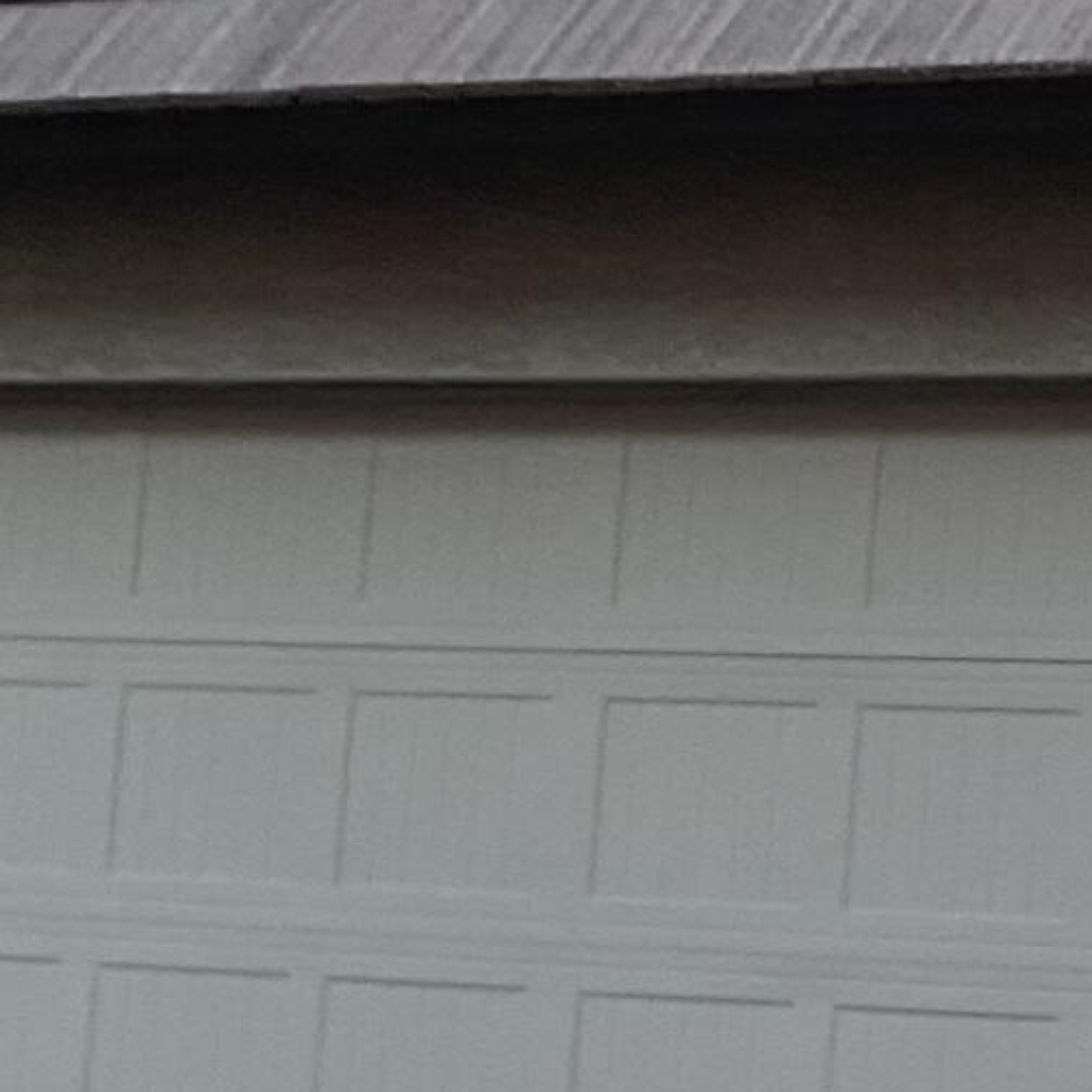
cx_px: 2301
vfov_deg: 11.3
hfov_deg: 10.4
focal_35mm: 153
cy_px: 2
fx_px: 5461
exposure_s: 1/120
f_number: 1.8
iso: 32
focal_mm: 3
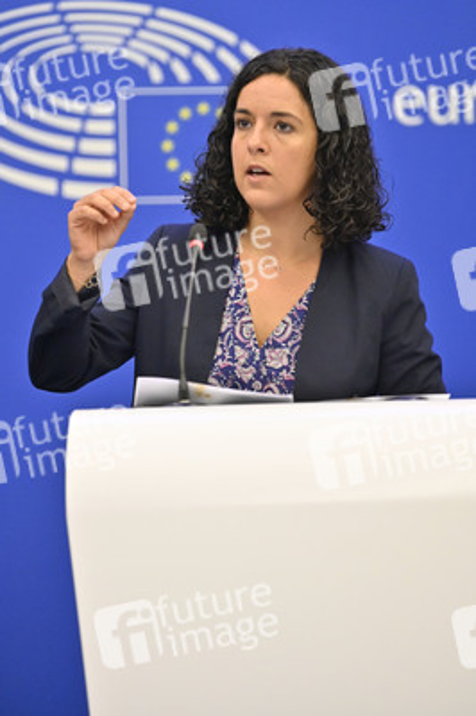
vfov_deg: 13.3
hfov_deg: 8.8
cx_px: 238
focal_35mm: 155
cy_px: 358
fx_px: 3079
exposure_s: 1/800
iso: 5000
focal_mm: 155
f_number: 2.8
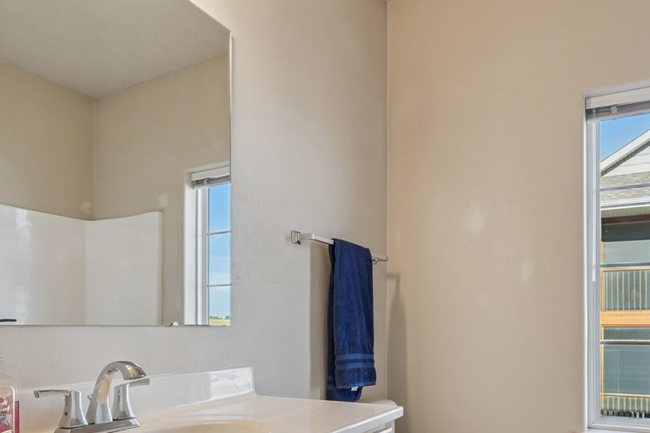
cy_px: 320
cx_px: 405
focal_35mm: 26
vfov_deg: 47.8
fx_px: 469
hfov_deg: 68.4
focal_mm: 16
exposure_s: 1/40
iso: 400
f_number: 8
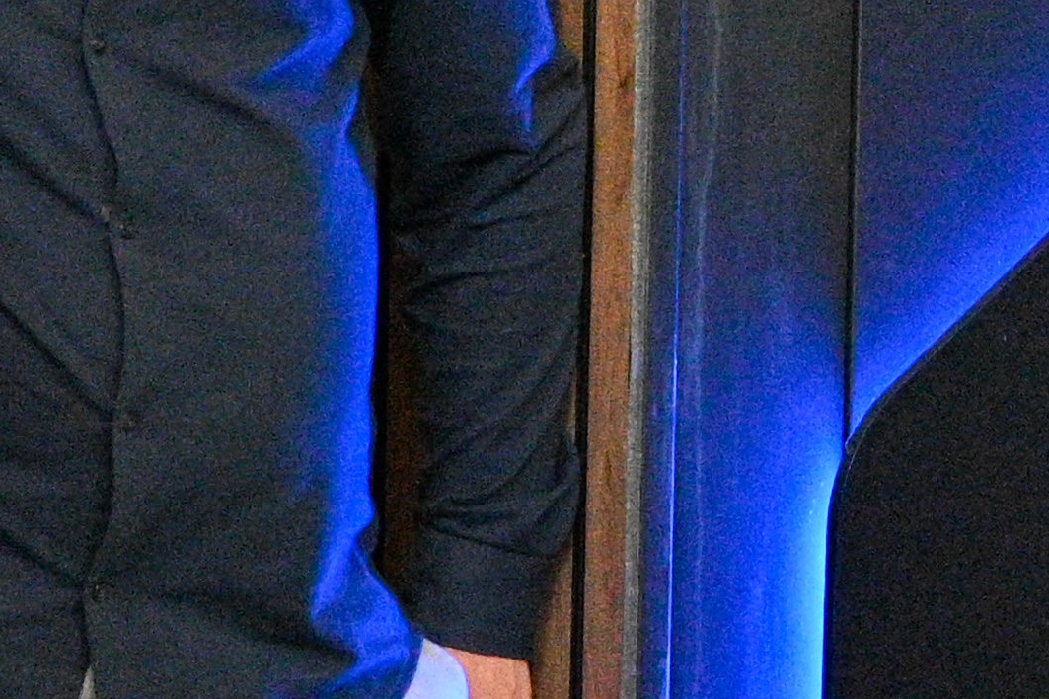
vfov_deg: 5.2
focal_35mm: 263
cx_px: 964
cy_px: -117
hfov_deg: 7.8
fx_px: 7670
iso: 6400
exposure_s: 1/60
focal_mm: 33.5
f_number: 4
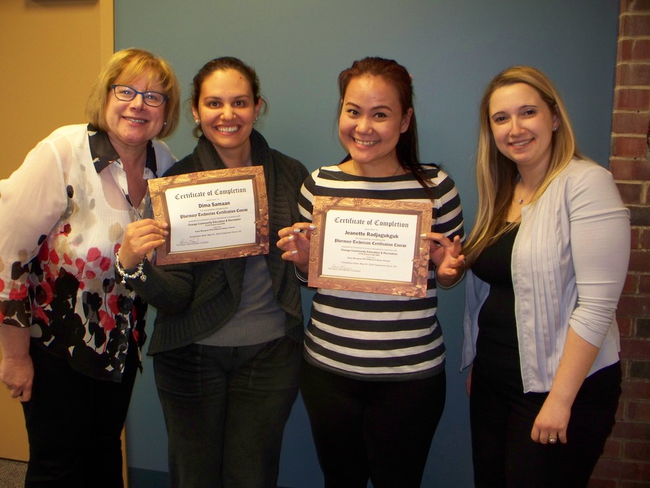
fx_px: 657
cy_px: 244
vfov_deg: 40.7
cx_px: 325
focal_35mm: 35
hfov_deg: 52.6
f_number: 2.8
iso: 200
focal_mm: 7.54
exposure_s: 1/30
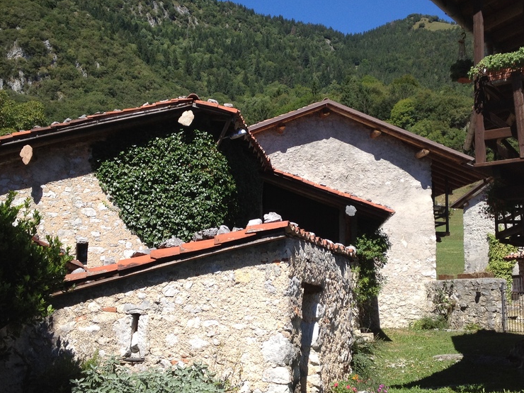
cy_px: 196
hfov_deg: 36.1
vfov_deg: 27.5
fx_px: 802
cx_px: 287
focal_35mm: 53
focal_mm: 4.28
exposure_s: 1/1346
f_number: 2.4
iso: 64
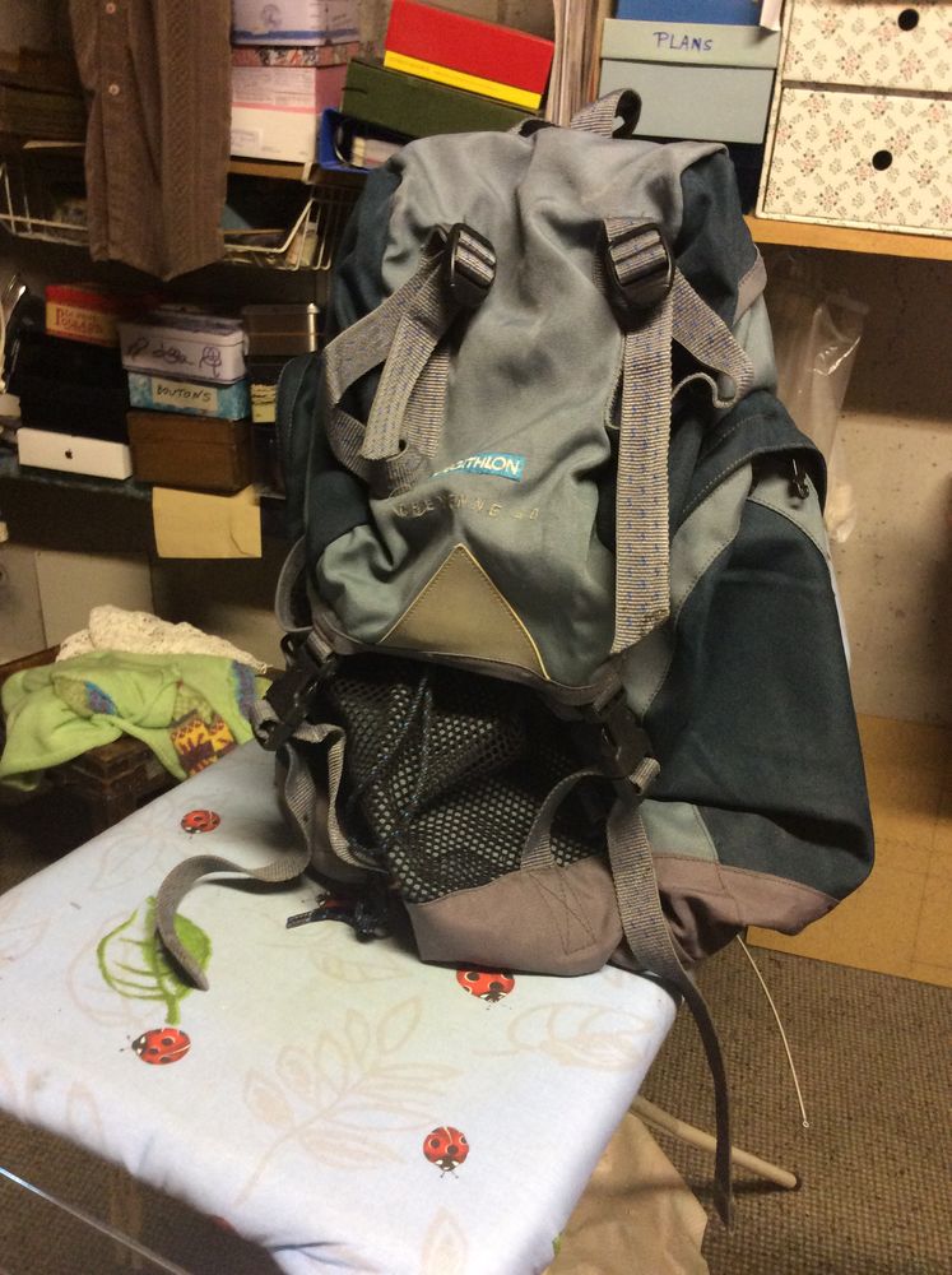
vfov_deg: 56.9
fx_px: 1176
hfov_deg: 44.1
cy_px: 638
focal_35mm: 32
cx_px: 476
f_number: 2.4
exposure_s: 1/25
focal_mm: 3.3
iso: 200
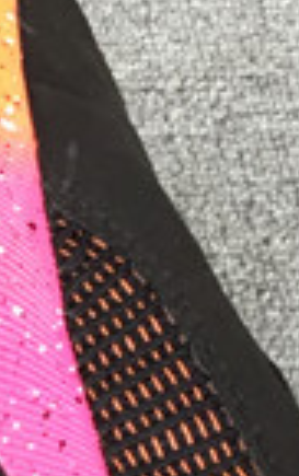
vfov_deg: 9.8
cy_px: 809
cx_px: -276
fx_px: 2652
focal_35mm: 204
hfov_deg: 6.3
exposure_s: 1/50
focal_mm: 3.3
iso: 25
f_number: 2.4
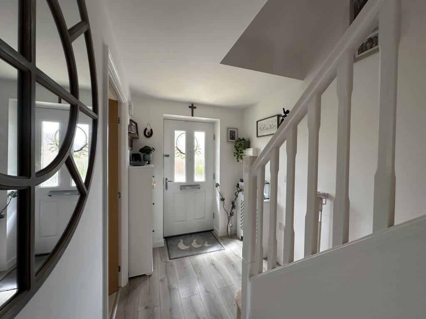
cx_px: 213
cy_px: 160
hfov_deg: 102.1
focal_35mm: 14
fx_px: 172
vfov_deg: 85.7
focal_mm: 2.22
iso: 100
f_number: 2.2
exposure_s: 1/99
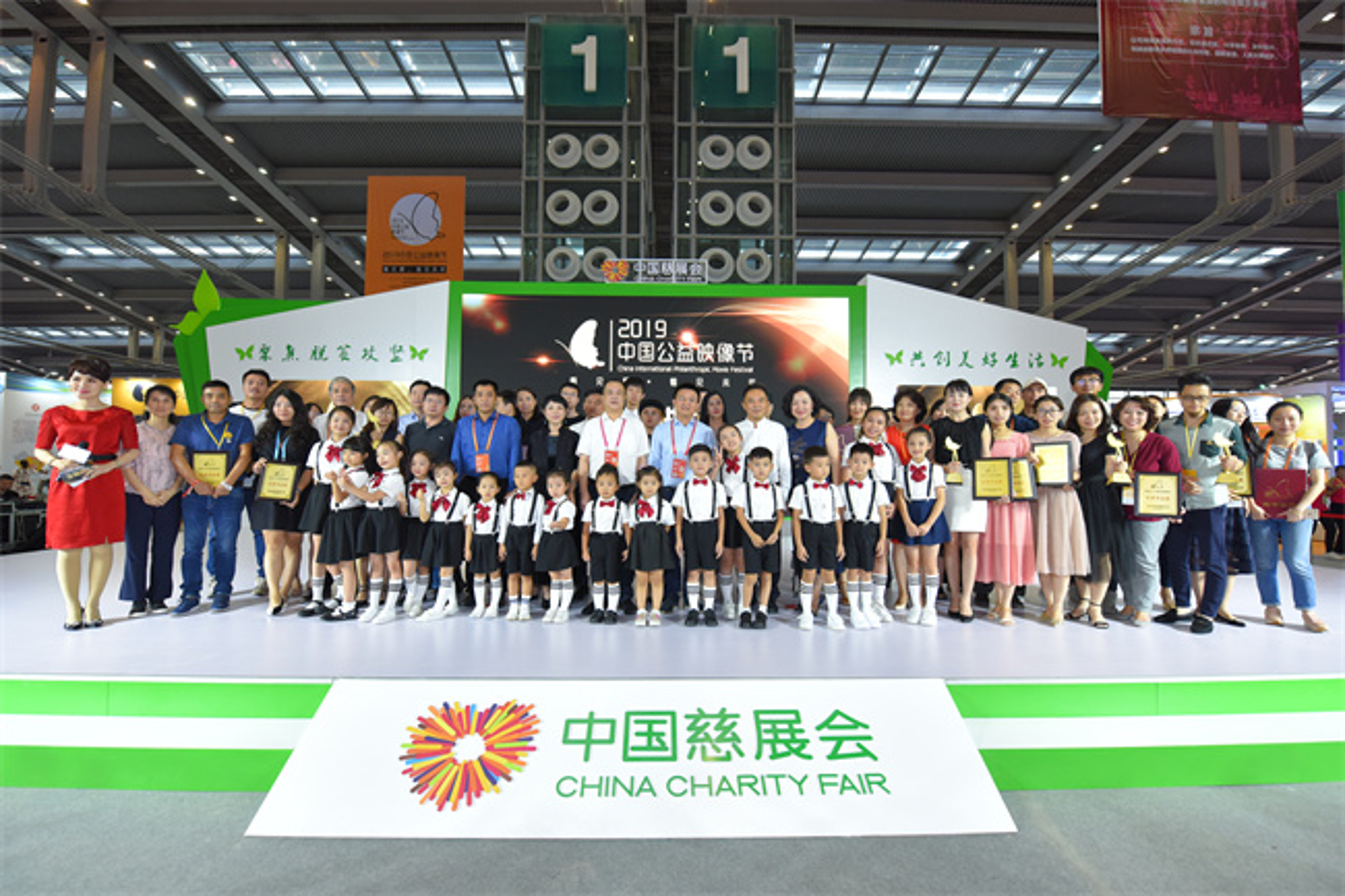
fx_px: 560
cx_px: 672
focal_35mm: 15
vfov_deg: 77.3
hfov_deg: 100.4
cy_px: 448
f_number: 4
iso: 1250
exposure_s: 1/160
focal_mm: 15
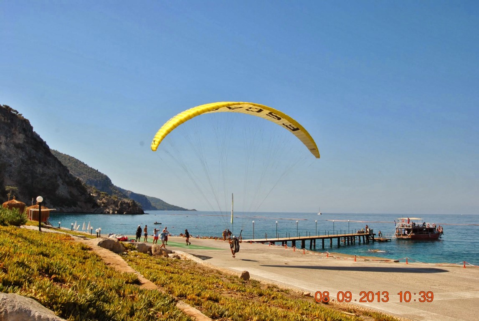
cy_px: 160
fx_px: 480
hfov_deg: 53.1
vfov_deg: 37.0
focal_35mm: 36
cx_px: 240
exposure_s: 1/250
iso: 100
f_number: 8
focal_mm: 24
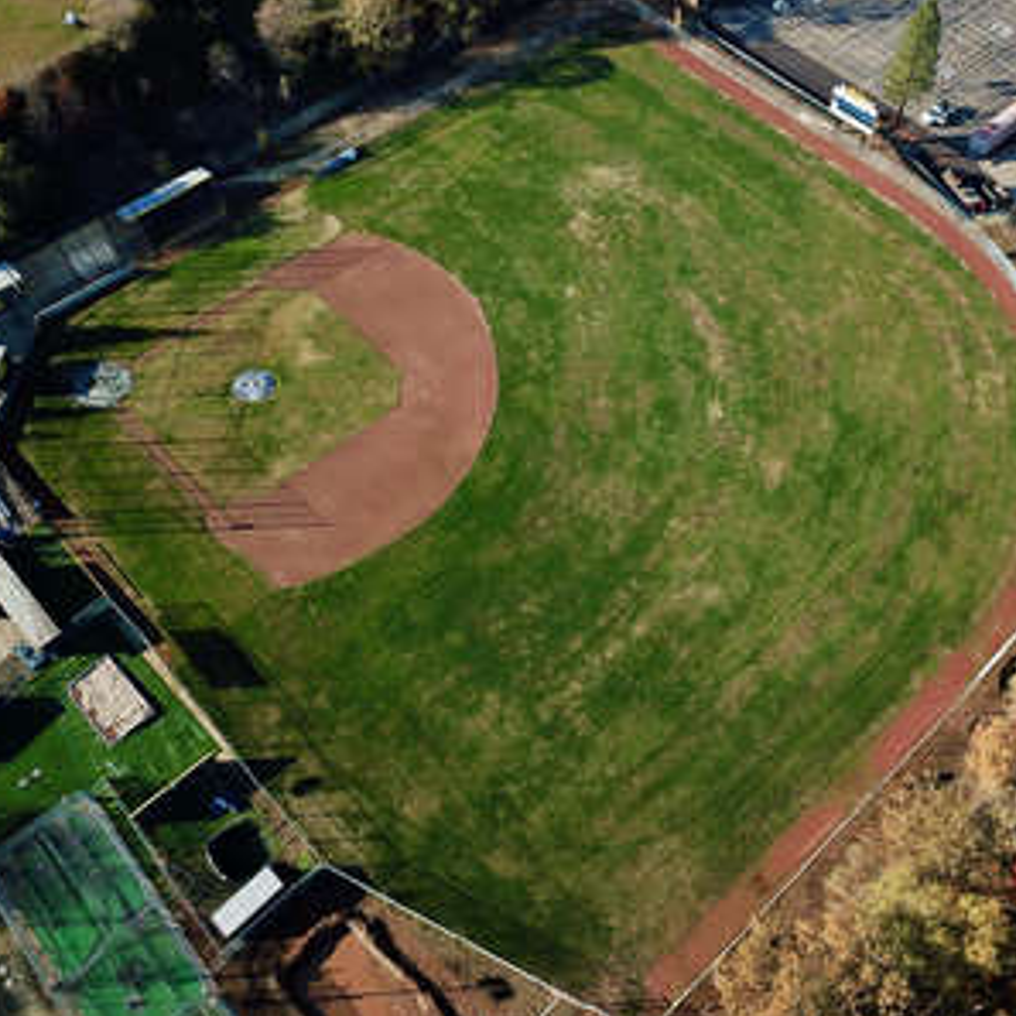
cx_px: 609
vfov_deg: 52.5
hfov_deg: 52.2
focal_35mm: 31
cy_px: 510
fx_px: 1029
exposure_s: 1/800
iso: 100
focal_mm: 4.73
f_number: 2.2
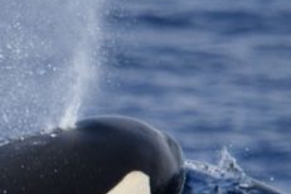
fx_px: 16828
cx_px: -81
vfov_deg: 0.7
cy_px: 40
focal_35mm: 2082
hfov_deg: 1.0
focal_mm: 600
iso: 1100
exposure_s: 1/8000
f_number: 6.3
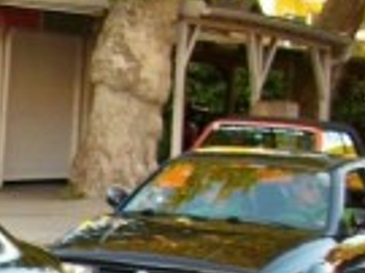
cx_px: -454
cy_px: 532
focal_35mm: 202
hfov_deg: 9.0
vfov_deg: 7.1
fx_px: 2128
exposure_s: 1/54
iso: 80
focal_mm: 5.7
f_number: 2.9
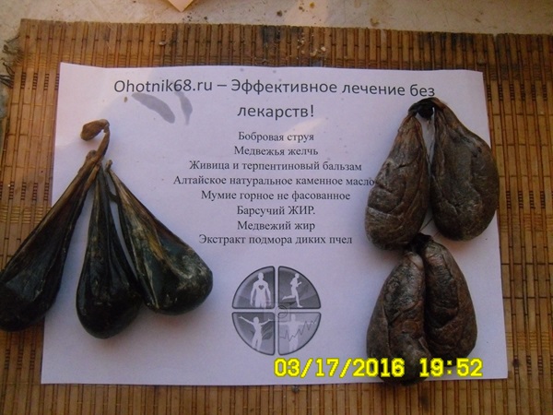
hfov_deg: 54.0
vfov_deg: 41.8
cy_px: 208
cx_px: 276
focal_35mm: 34
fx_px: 543
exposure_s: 1/22
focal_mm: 6
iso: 800
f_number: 2.8
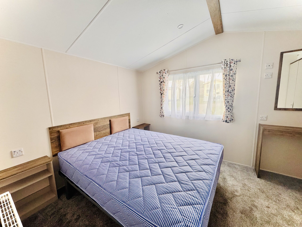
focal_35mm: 14
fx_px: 122
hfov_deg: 102.1
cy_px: 114
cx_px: 151
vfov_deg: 85.7
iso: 320
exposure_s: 1/95
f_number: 2.2
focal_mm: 2.22
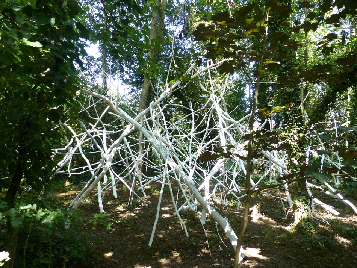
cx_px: 178
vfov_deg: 54.9
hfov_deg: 69.4
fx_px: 258
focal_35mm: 25
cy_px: 134
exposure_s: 1/80
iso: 100
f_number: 2.8
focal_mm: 4.5
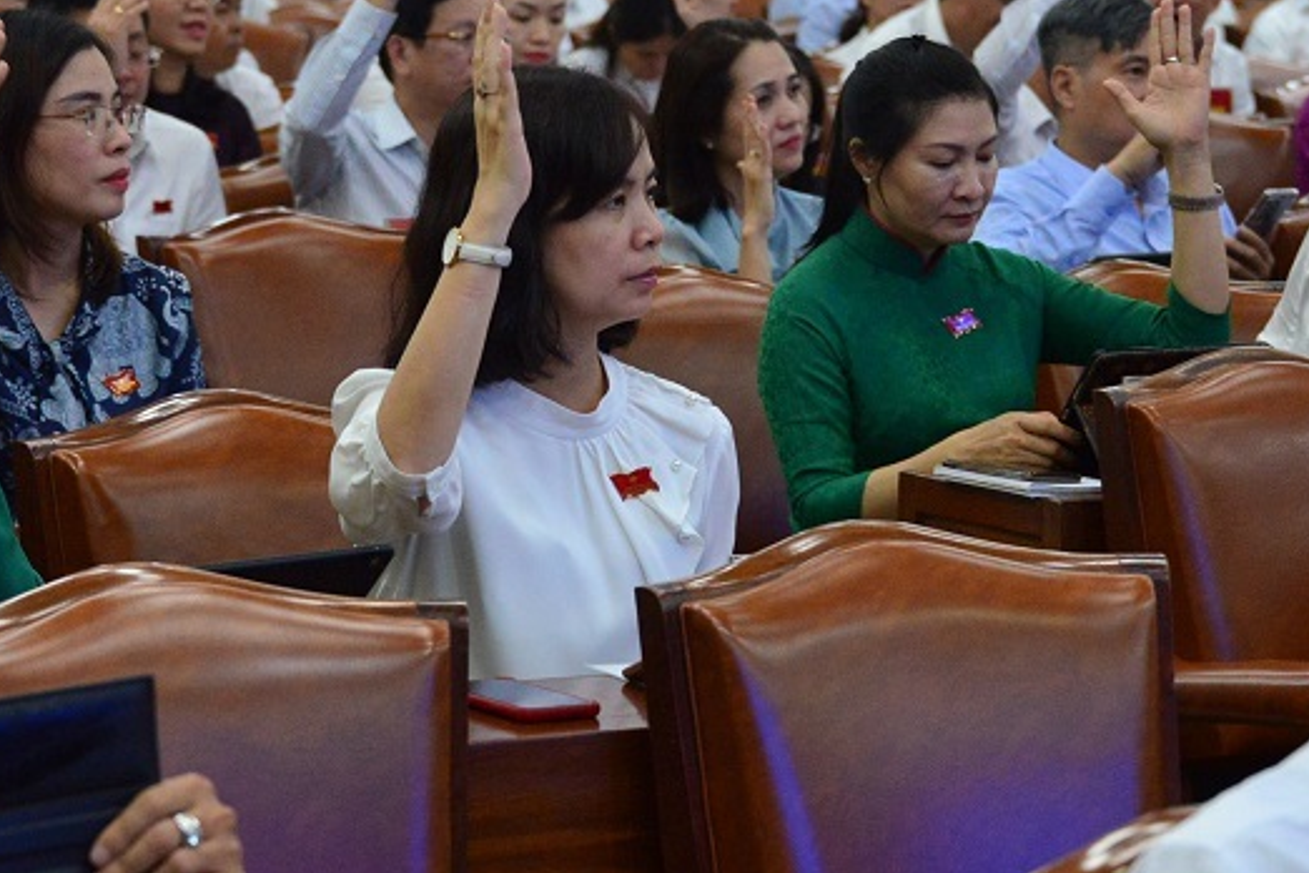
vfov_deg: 8.7
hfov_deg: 13.1
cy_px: 187
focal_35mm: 157
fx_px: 5708
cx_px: 657
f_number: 5.6
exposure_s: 1/160
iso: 5600
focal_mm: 82
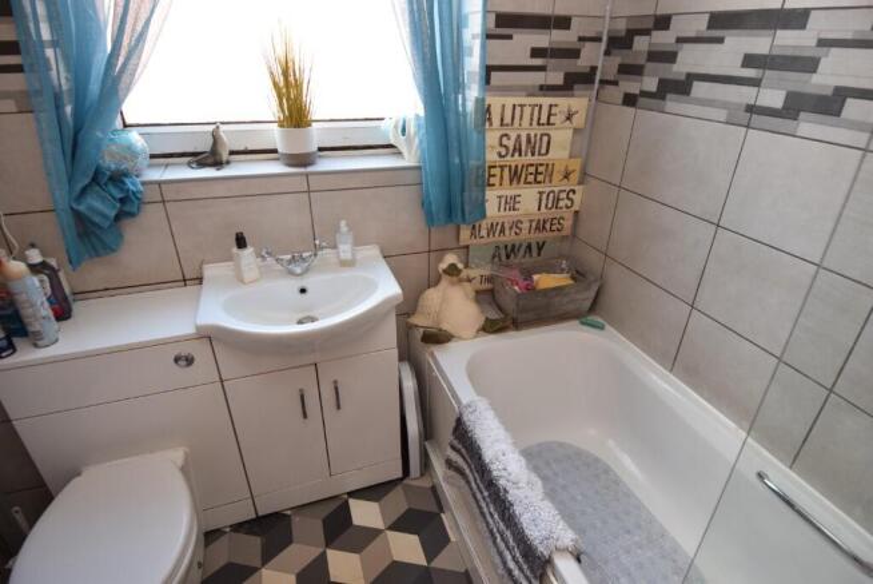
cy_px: 292
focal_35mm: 18
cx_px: 436
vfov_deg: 67.5
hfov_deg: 90.0
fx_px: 437
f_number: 4
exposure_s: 1/60
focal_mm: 12
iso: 500
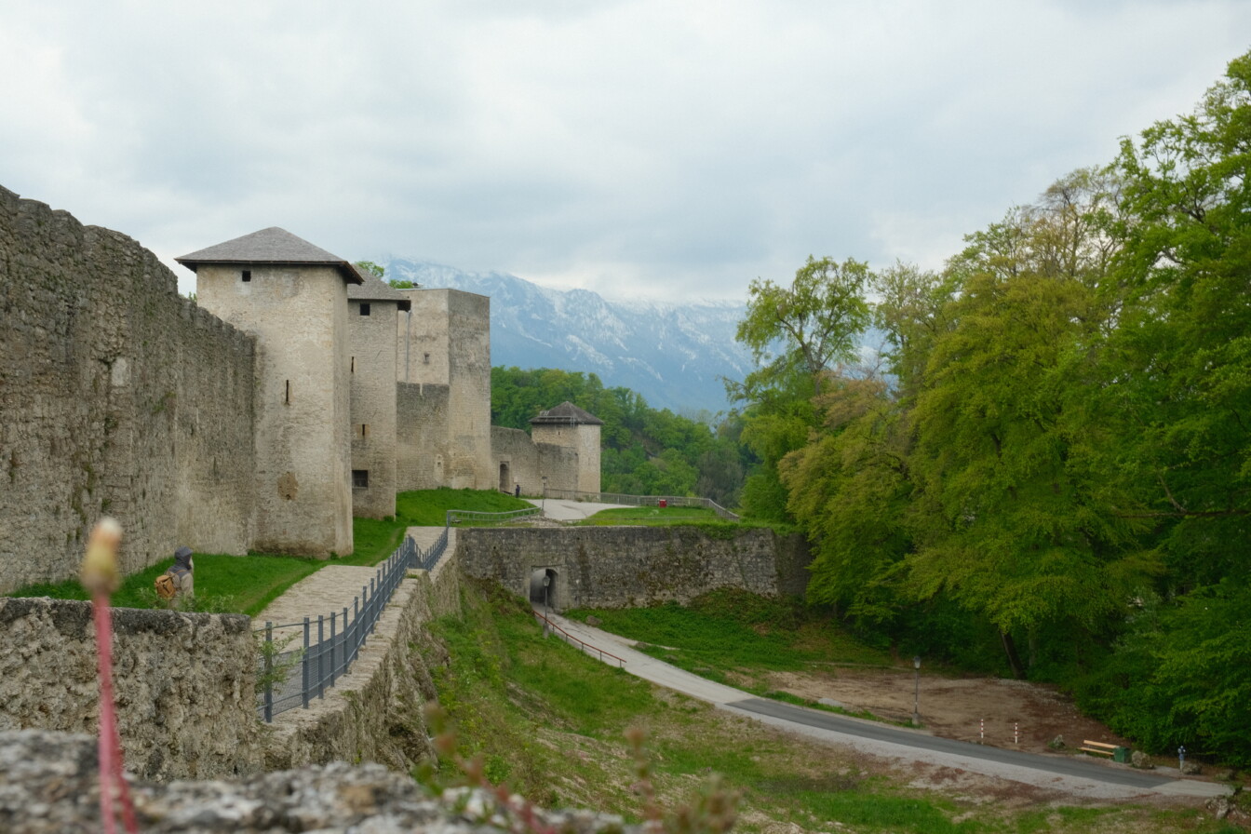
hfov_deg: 48.5
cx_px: 626
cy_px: 417
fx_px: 1390
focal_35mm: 40
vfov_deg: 33.4
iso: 320
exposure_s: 1/125
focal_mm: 26.5
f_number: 9
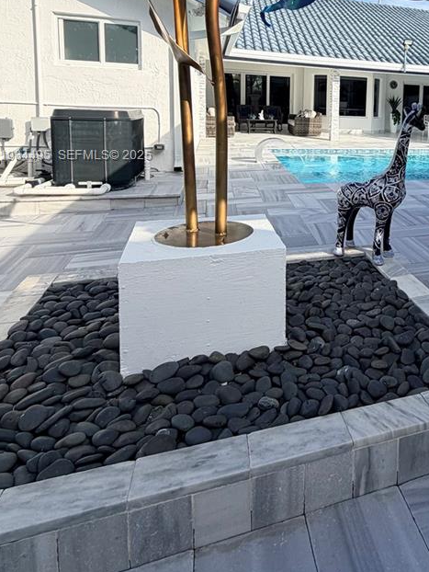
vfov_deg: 62.3
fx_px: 446
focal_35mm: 27
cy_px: 156
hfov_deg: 45.9
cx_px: 395
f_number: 2.2
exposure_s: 1/770
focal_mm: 2.22
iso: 32
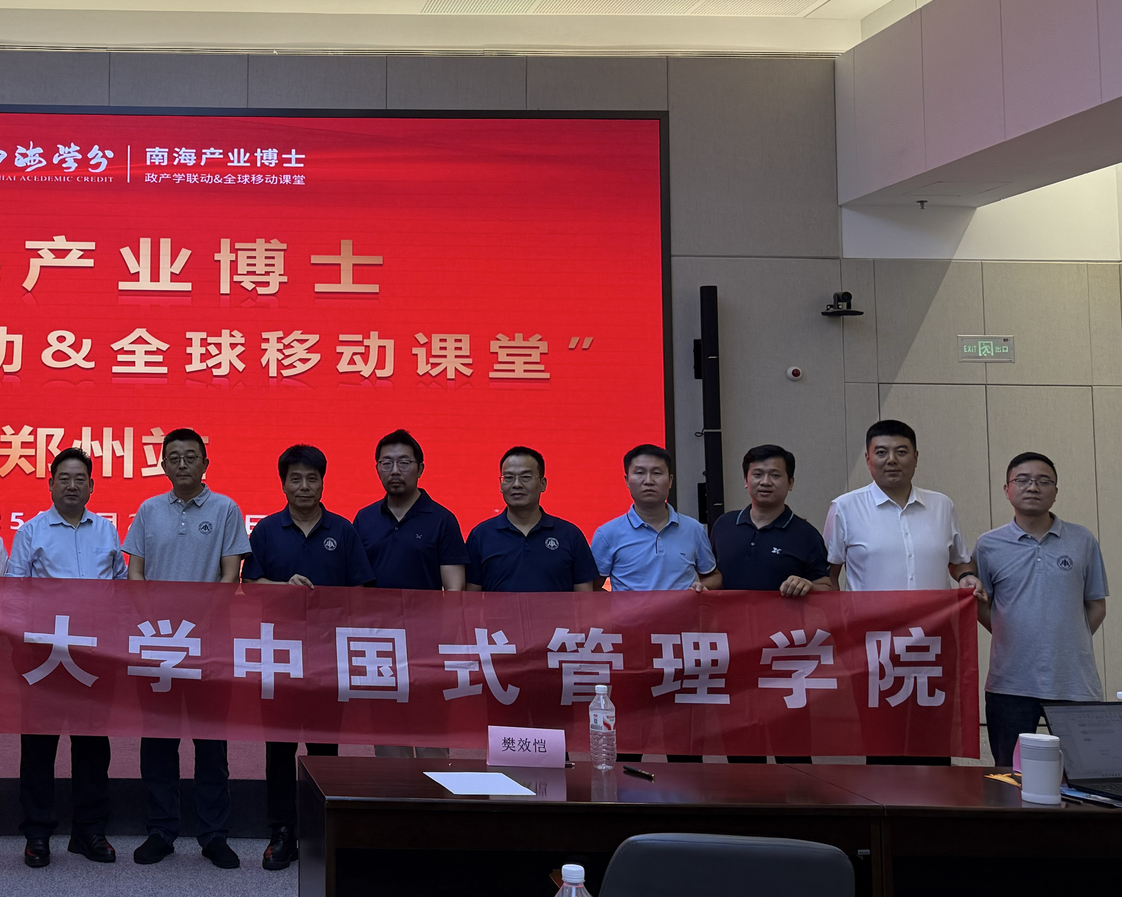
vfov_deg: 32.6
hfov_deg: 37.9
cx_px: 132
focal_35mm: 46
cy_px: 333
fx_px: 1527
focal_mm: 6.76
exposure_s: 1/222
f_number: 1.78
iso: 160
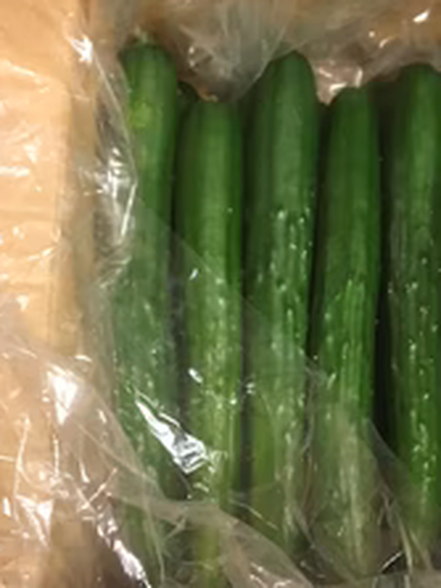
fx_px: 884
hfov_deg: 27.5
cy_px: 335
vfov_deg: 36.8
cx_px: 341
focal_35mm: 52
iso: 200
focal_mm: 4.15
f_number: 2.2
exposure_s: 1/15
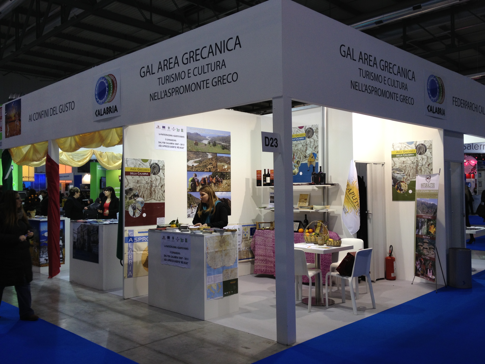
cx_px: 242
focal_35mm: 35
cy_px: 182
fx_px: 490
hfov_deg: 52.6
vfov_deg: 40.7
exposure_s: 1/40
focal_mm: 4.28
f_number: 2.4
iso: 50
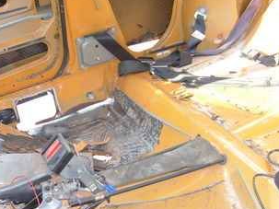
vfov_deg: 19.8
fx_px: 596
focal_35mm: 74
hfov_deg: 25.8
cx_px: 47
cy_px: 141
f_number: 2.8
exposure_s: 1/90
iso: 120
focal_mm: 5.8
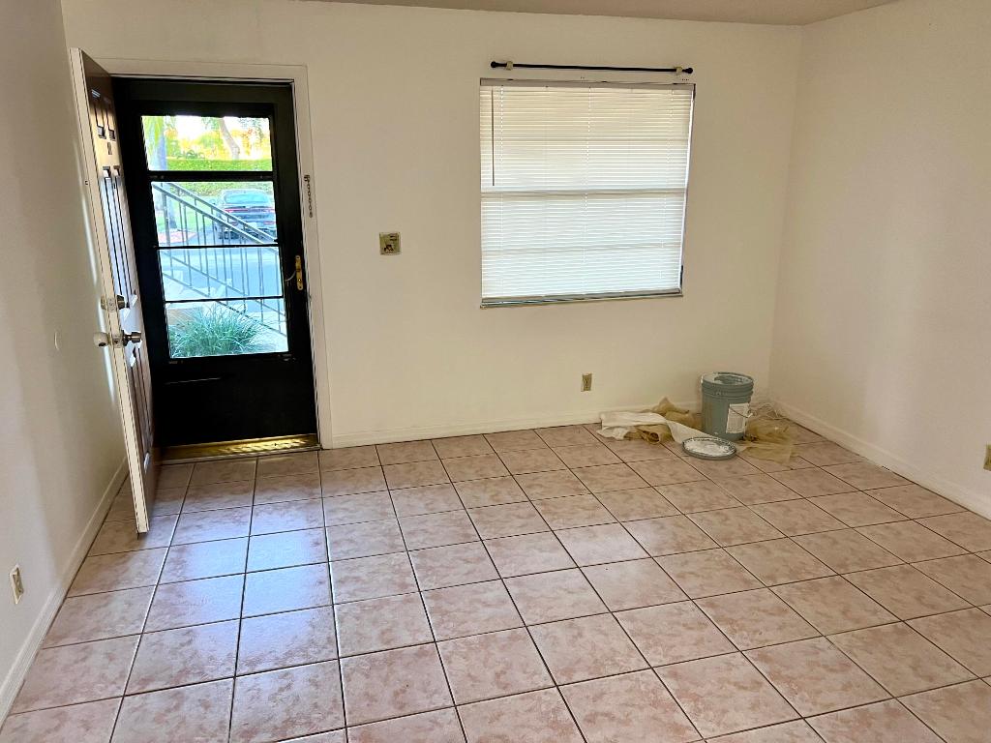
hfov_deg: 67.3
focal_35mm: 26
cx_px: 496
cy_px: 372
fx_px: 744
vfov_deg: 53.1
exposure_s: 1/60
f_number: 1.5
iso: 160
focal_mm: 5.7
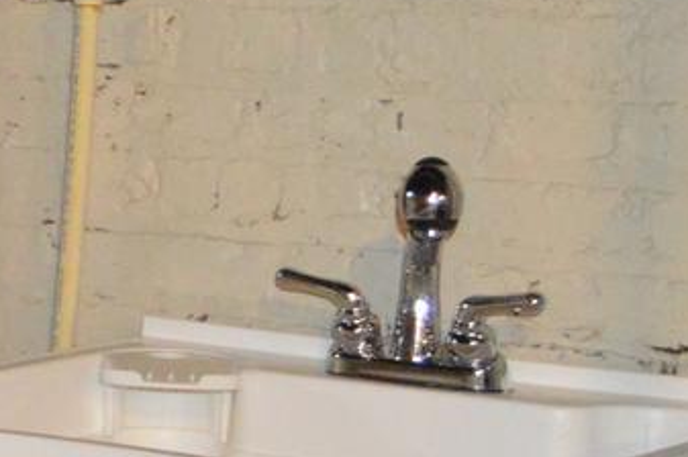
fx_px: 3131
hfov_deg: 11.0
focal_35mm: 164
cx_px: -835
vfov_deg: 8.4
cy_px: 281
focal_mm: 18
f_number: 3.5
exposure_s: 1/60
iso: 3200
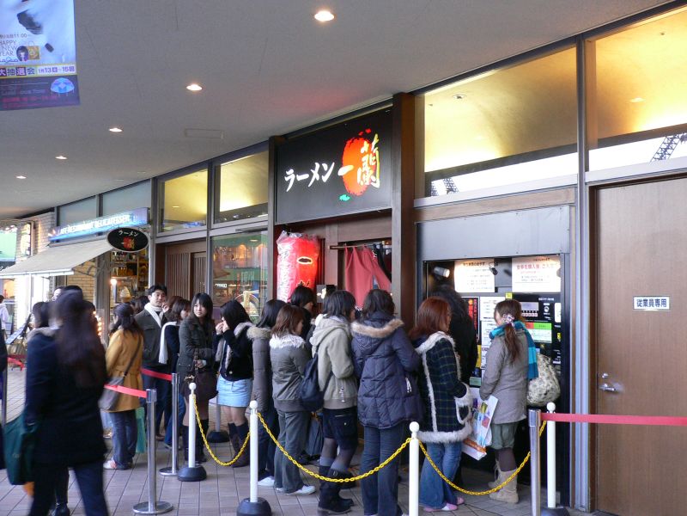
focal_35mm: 35
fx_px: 695
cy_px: 258
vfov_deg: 40.7
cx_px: 344
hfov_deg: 52.6
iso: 150
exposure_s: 1/15
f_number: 2.8
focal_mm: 5.8
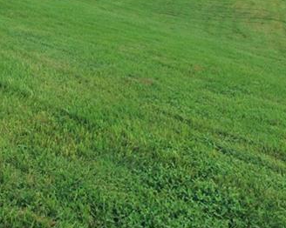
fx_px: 372
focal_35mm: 44
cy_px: -43
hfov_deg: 42.0
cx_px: 125
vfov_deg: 29.5
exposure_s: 1/200
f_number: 9
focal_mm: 10
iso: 100
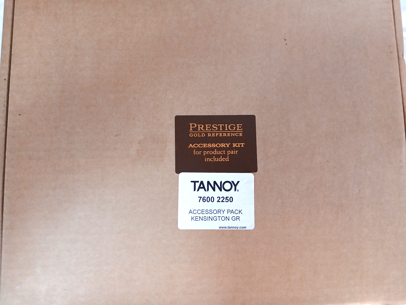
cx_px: 203
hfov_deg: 67.3
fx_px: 305
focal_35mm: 26
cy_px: 152
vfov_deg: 53.1
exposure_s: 1/50
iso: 200
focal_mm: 3.86
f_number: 1.8
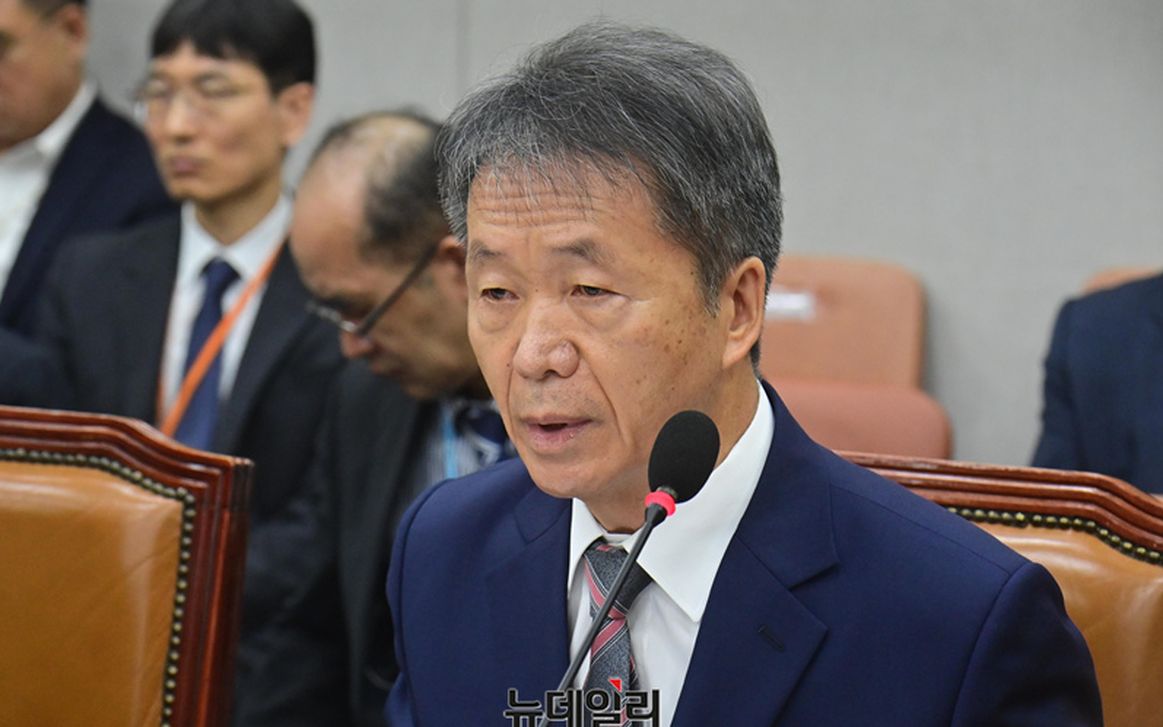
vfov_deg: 7.3
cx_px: 581
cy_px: 372
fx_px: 5673
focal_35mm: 179
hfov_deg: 11.7
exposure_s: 1/250
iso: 6400
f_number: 8
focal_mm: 175
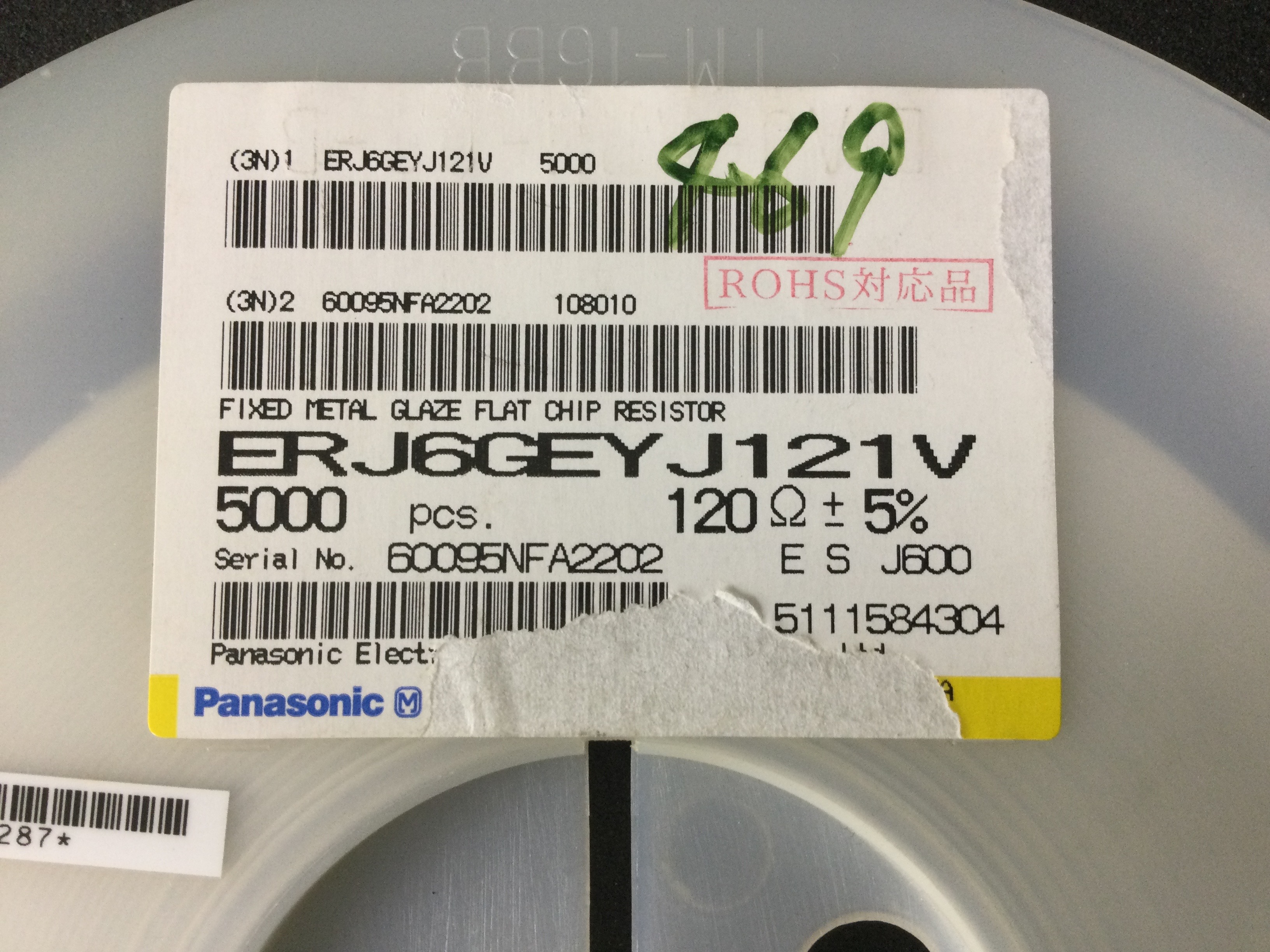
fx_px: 1137
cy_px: 476
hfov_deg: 58.4
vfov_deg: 45.4
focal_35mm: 31
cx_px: 635
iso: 80
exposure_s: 1/33
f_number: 2.4
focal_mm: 3.3
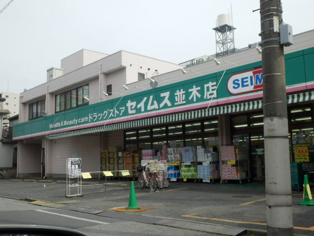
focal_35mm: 44
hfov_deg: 42.9
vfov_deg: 32.9
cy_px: 118
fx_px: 399
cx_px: 157
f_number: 4.2
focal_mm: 7.9
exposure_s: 1/500
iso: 80
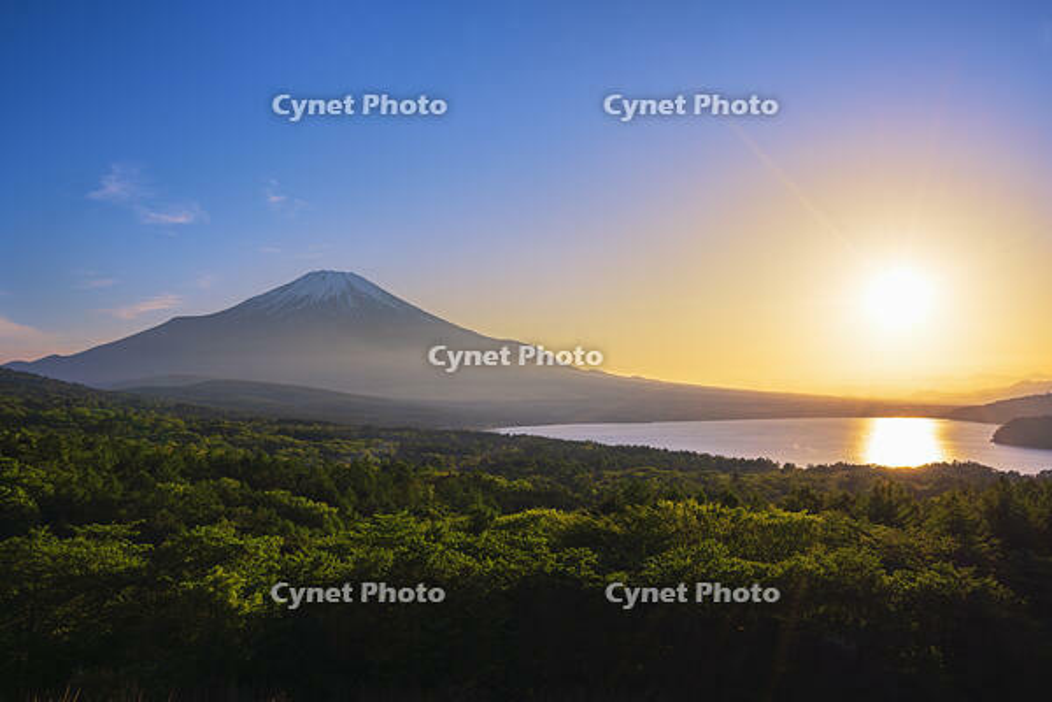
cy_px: 351
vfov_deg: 45.0
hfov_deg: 63.7
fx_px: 847
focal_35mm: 29
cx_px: 526
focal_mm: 29
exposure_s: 1/100
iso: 100
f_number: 14
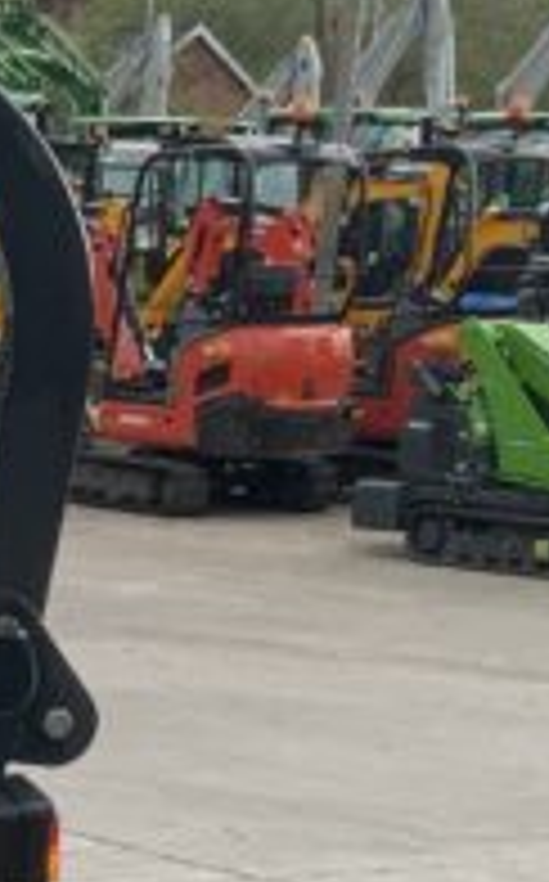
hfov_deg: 7.7
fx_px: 3866
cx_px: -634
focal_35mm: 161
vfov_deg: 12.7
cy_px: 1044
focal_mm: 3
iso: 16
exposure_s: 1/642
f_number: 1.8
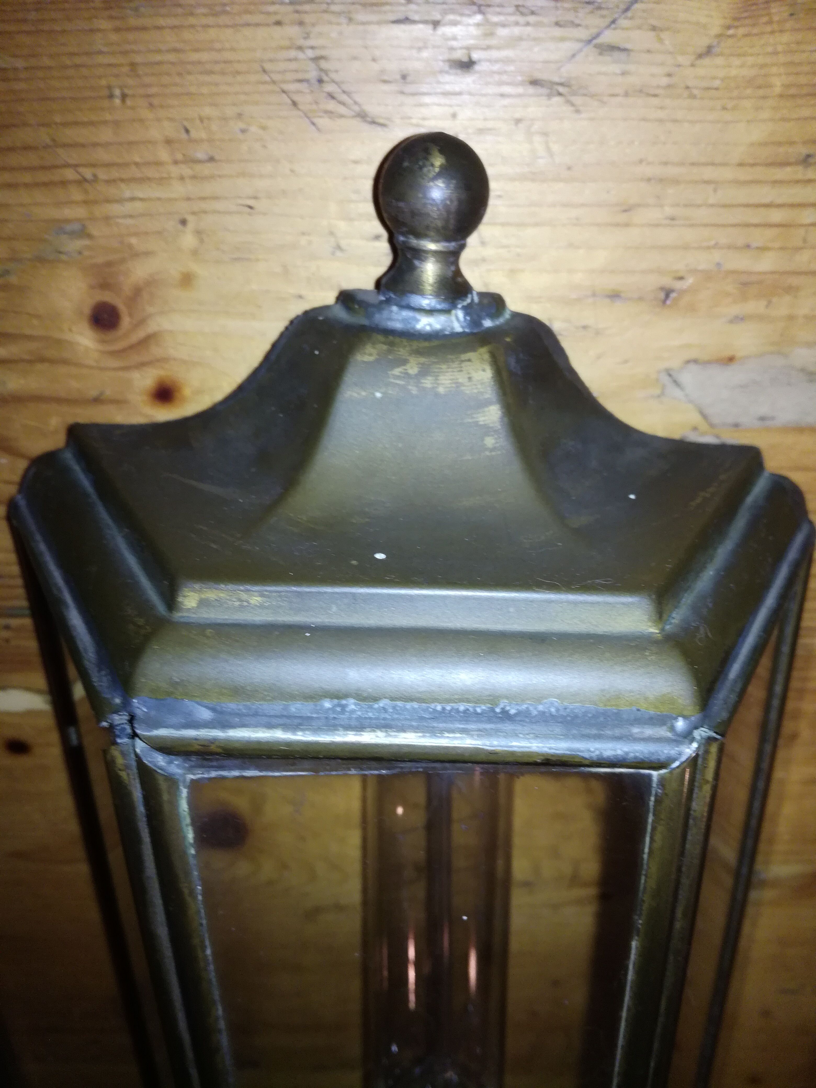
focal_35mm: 27
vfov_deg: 65.3
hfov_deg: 51.4
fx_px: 849
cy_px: 544
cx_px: 408
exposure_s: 1/33.3
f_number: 2
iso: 160
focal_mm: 3.79
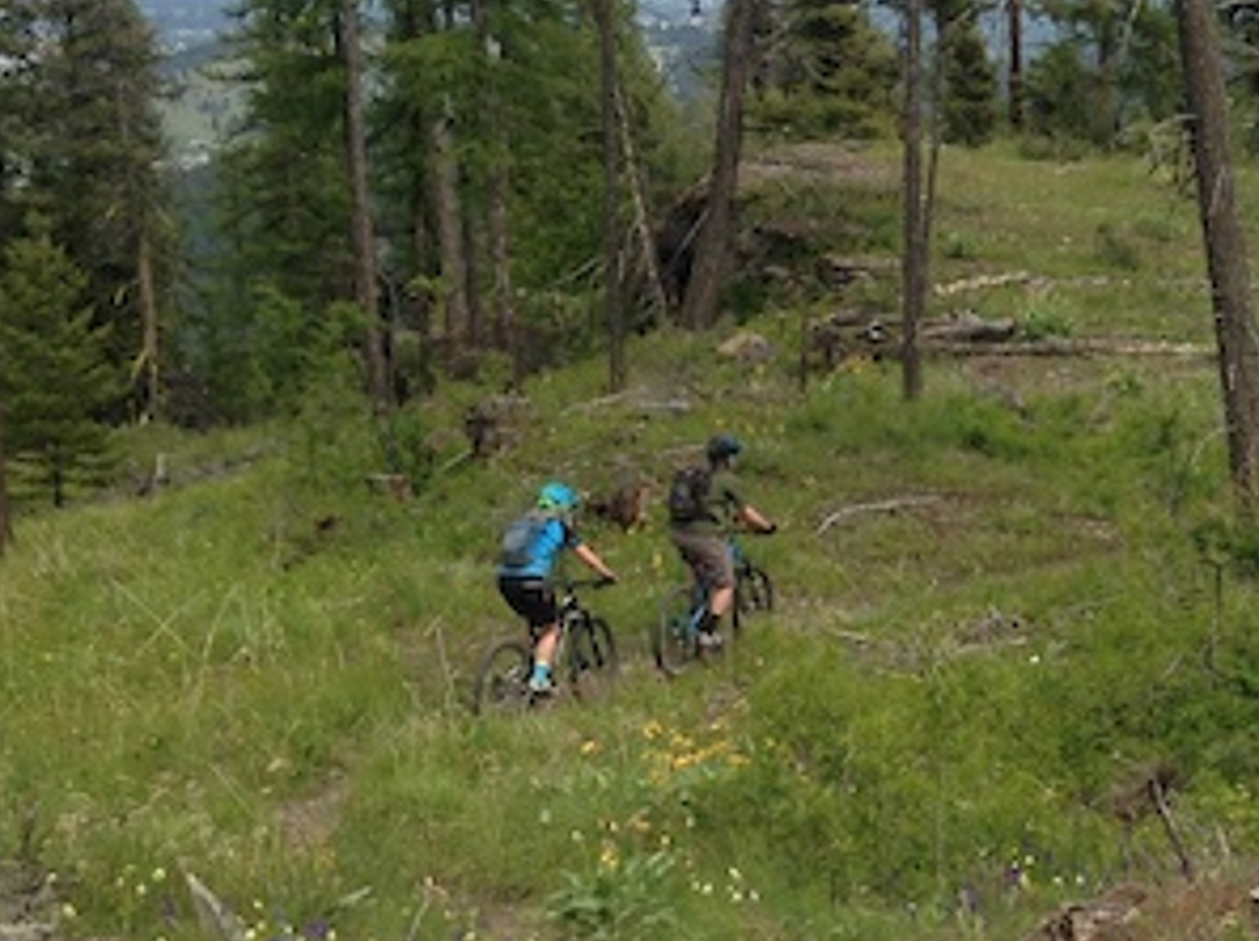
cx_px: 1327
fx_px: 3233
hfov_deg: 21.1
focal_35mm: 89
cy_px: 581
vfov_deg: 16.5
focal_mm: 4.12
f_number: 2.4
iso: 50
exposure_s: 1/1063
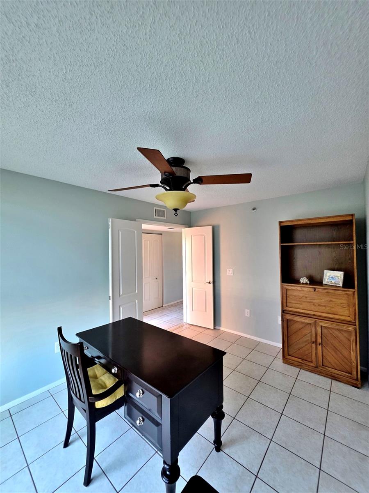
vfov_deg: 106.2
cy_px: 246
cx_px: 184
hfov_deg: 89.9
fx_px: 185
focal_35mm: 13
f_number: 1.9
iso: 320
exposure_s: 1/60
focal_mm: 2.2
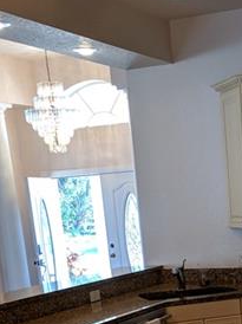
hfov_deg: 19.3
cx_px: 263
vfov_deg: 24.6
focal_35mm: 73
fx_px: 682
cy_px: 368
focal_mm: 4.67
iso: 171
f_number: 2
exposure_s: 1/120
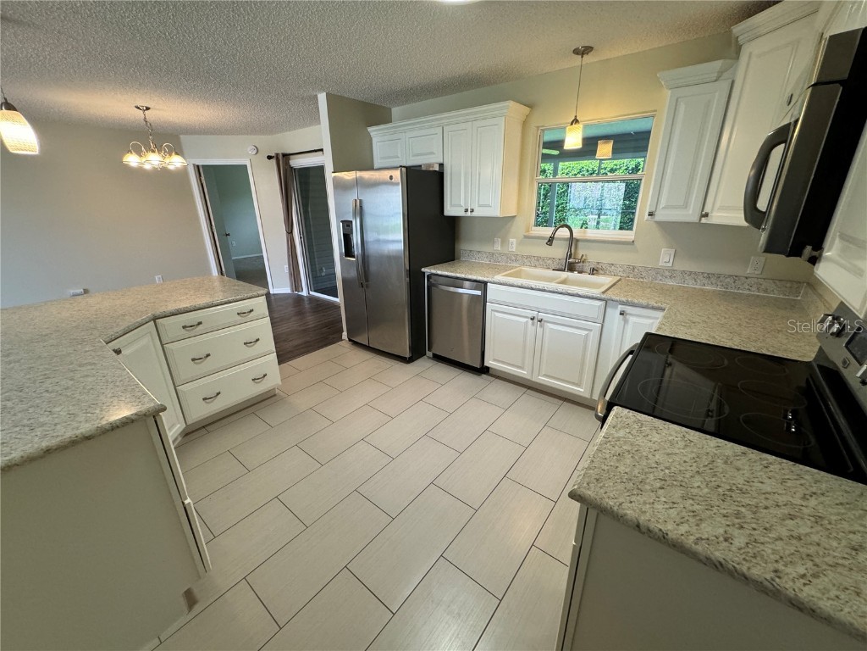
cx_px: 434
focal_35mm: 14
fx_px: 351
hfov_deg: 102.1
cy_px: 326
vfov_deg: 85.7
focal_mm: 2.22
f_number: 2.2
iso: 250
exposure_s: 1/120
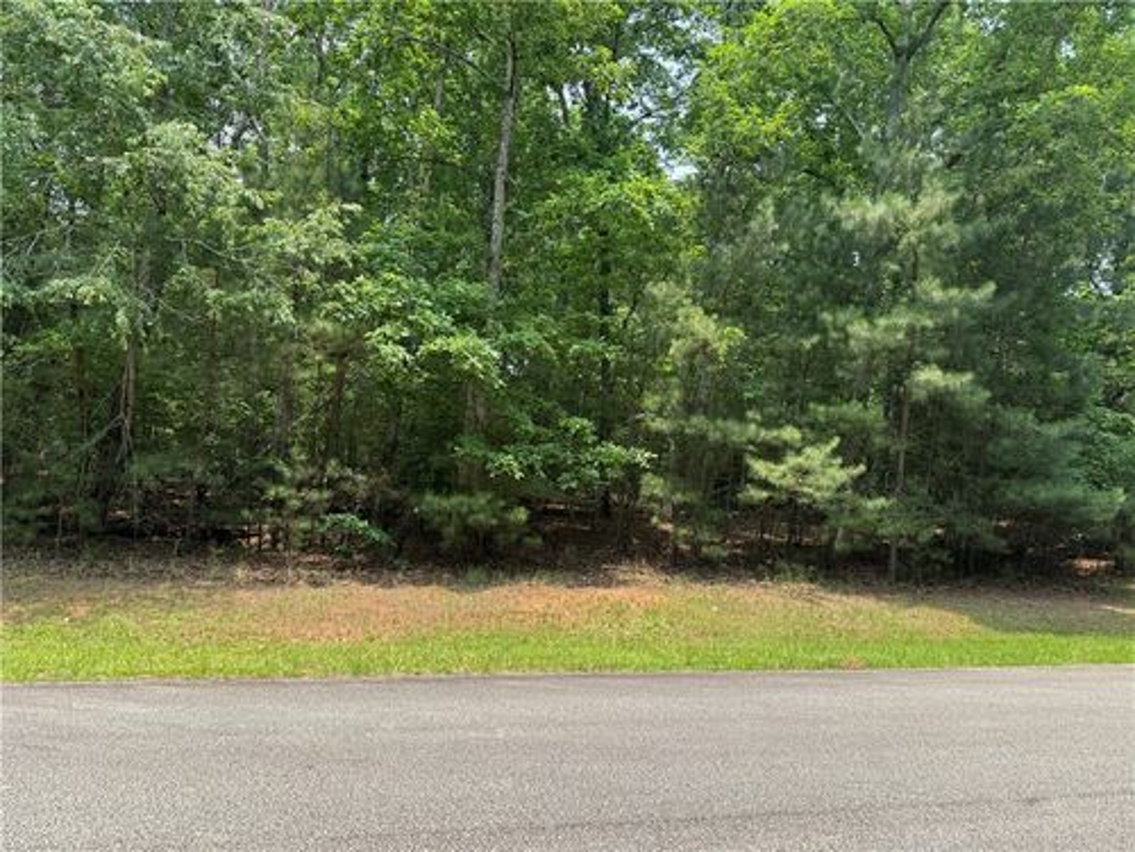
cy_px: 426
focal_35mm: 24
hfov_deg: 71.6
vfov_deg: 56.8
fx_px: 787
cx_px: 568
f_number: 1.78
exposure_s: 1/1005
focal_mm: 6.76
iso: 80
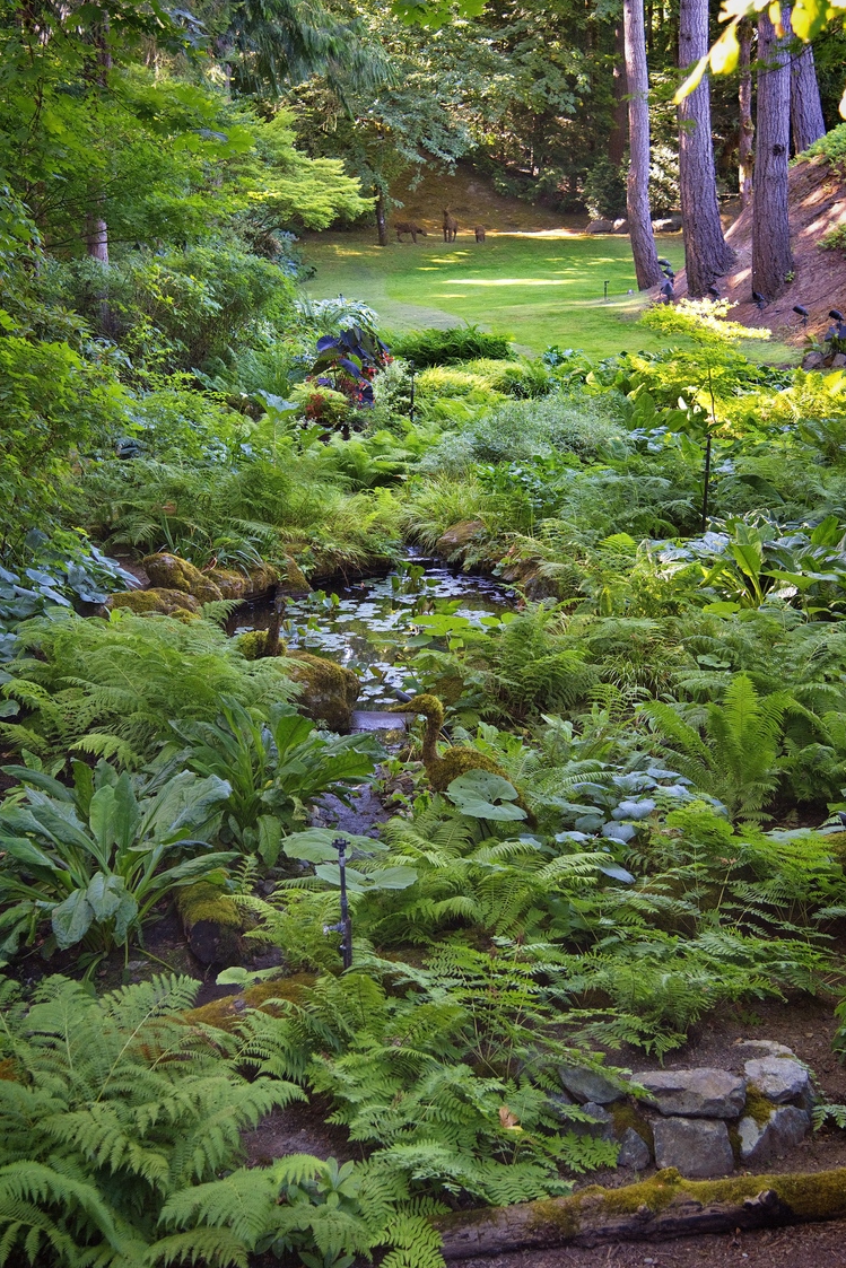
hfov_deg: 23.8
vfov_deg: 35.0
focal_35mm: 57
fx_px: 2008
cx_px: 442
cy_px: 618
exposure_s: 1/100
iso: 1600
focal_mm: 50
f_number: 4
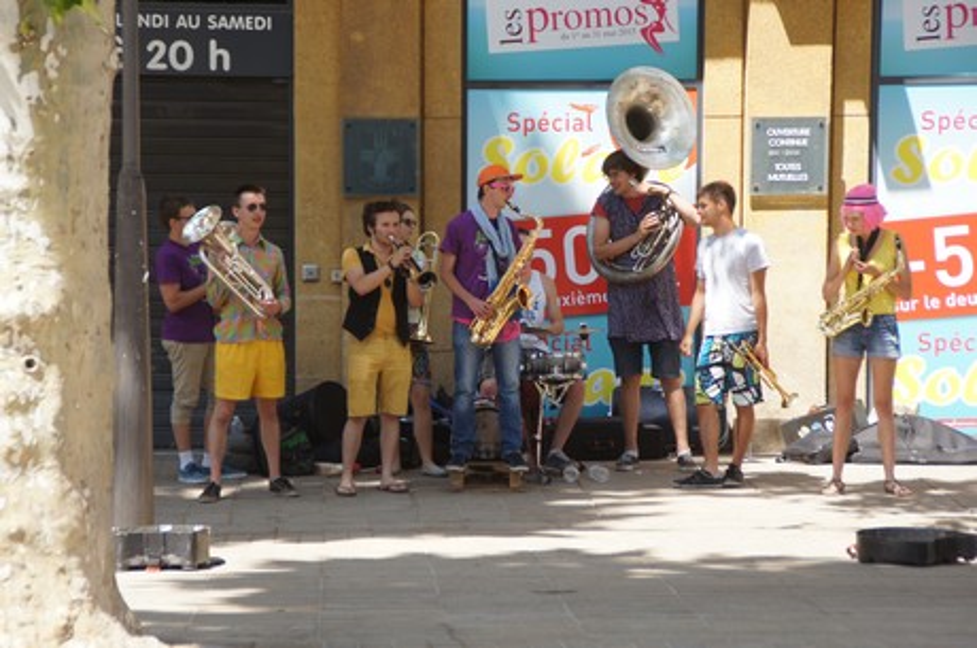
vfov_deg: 8.7
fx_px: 4267
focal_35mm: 158
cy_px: 324
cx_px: 488
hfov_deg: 13.1
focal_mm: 105
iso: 125
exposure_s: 1/160
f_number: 5.6
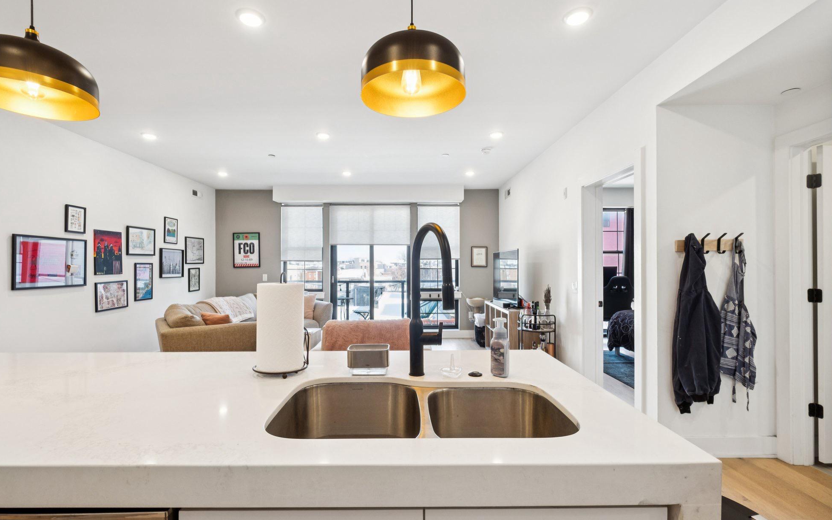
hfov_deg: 97.8
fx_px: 363
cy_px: 261
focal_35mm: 16
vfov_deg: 71.3
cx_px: 416
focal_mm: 10
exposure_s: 1/17
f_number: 8
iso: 250
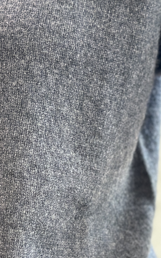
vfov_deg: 14.8
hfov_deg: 9.4
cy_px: 267
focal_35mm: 139
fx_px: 976
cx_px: 106
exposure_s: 1/60
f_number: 1.78
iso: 125
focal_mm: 6.86
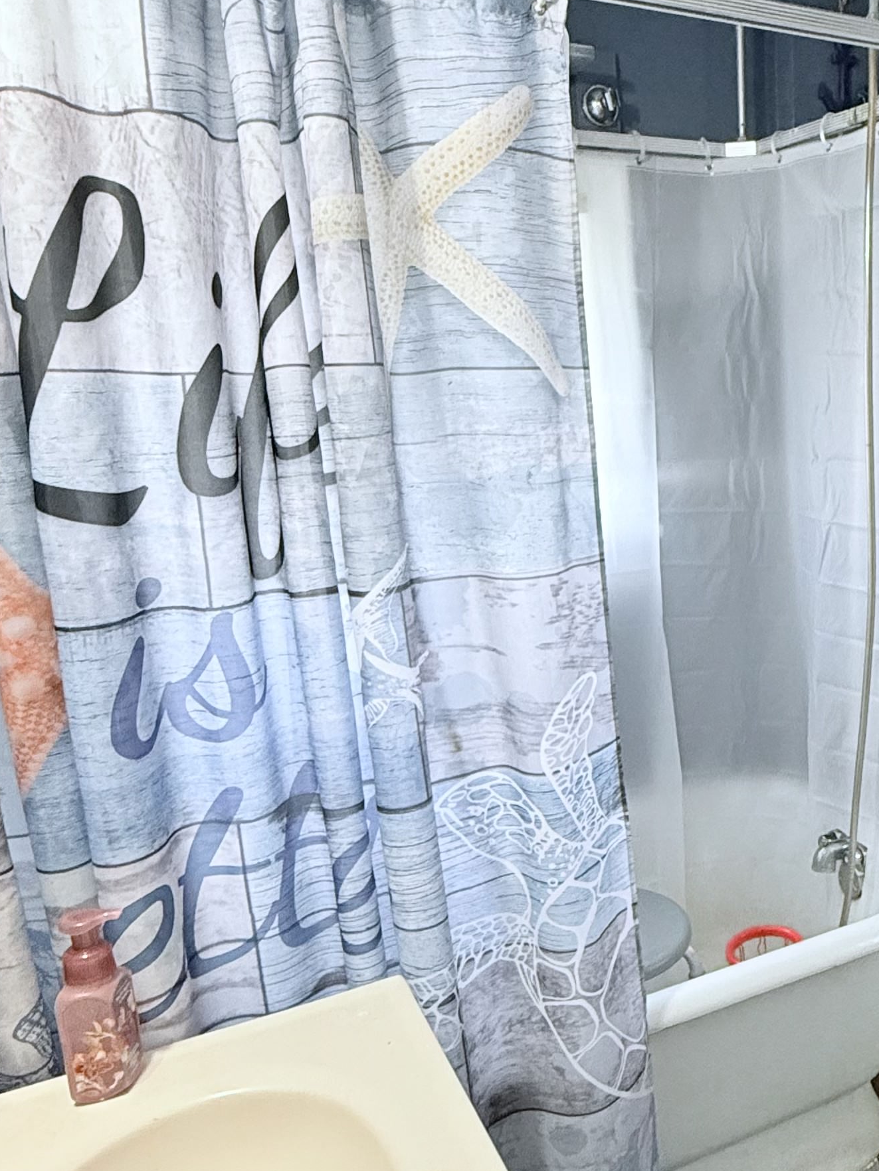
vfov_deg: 56.8
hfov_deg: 41.6
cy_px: 627
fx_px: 1083
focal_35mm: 32
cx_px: 741
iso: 500
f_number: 2.2
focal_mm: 2.22
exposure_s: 1/60
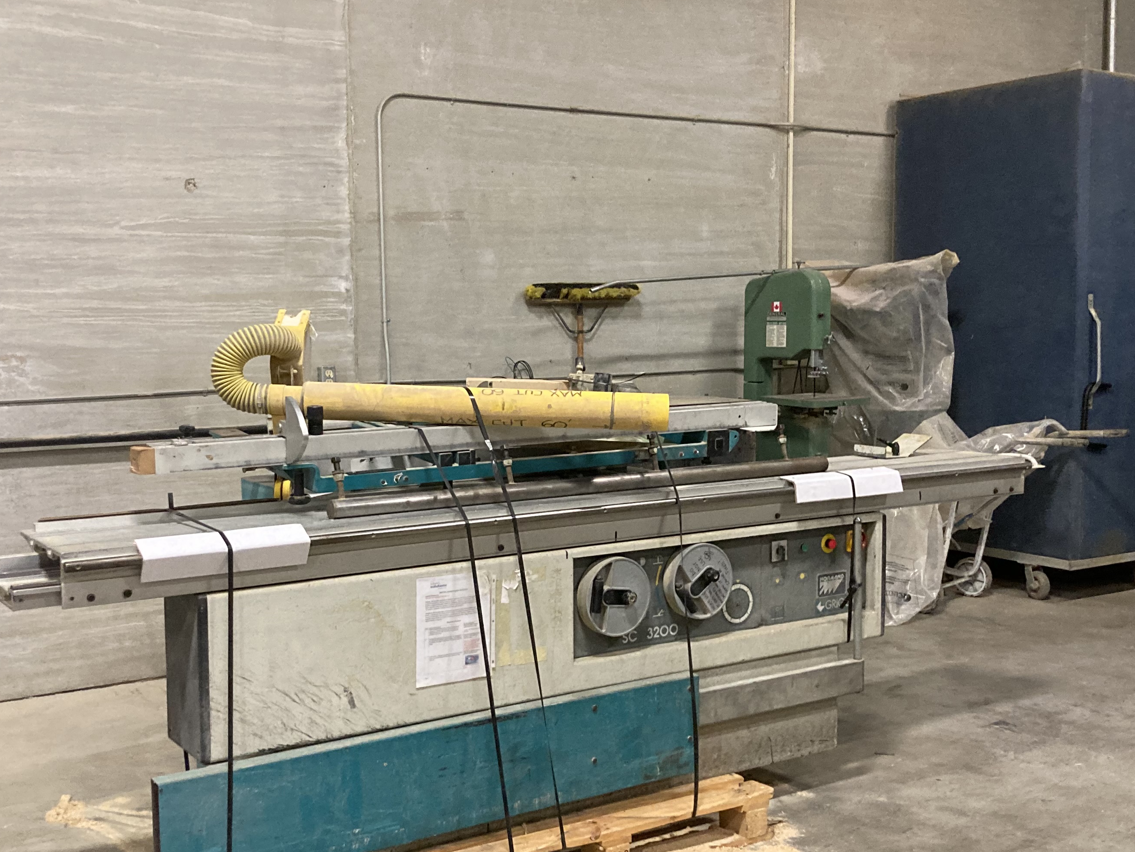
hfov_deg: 43.8
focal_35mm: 43
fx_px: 1410
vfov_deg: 33.6
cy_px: 475
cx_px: 555
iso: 320
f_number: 1.8
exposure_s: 1/60
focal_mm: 3.99
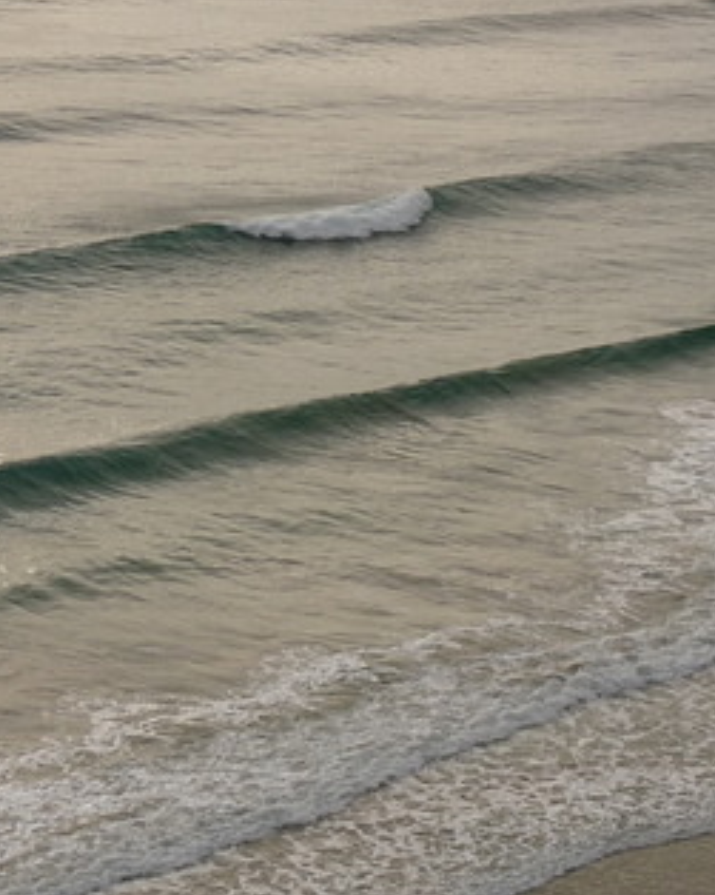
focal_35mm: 143
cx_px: 684
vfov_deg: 13.4
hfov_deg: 10.7
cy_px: 261
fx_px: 3784
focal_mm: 11.1
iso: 100
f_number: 6.3
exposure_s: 1/500
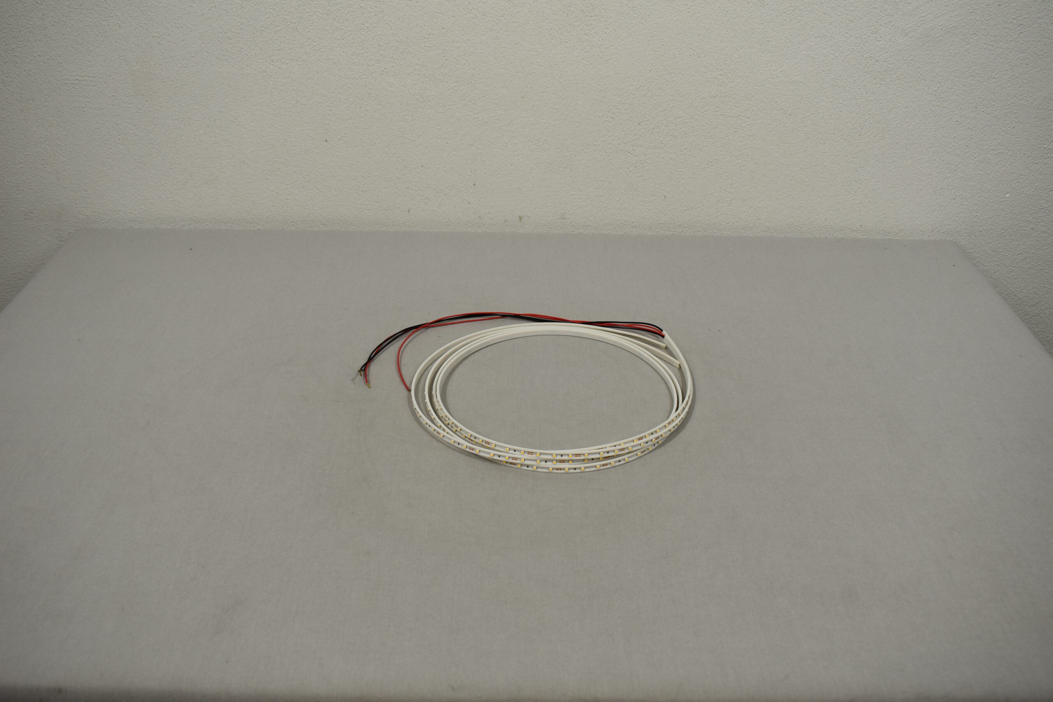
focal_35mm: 33
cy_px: 351
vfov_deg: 40.0
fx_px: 965
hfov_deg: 57.2
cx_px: 526
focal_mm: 22
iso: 320
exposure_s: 1/125
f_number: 5.6
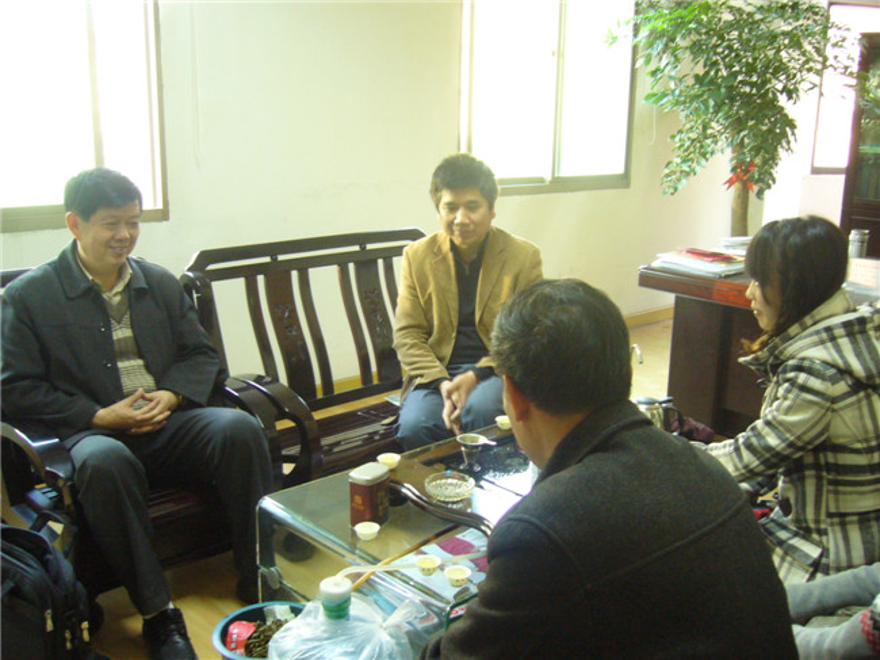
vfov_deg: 40.7
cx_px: 440
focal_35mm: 35
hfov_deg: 52.6
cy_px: 330
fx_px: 889
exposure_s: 1/8
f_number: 2.8
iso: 200
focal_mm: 5.8
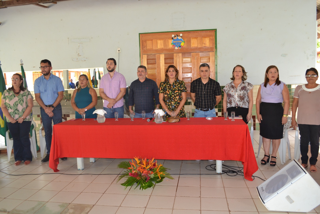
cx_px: 160
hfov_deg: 67.4
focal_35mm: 27
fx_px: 240
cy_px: 107
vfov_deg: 47.9
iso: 400
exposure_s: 1/80
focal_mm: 18
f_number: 4
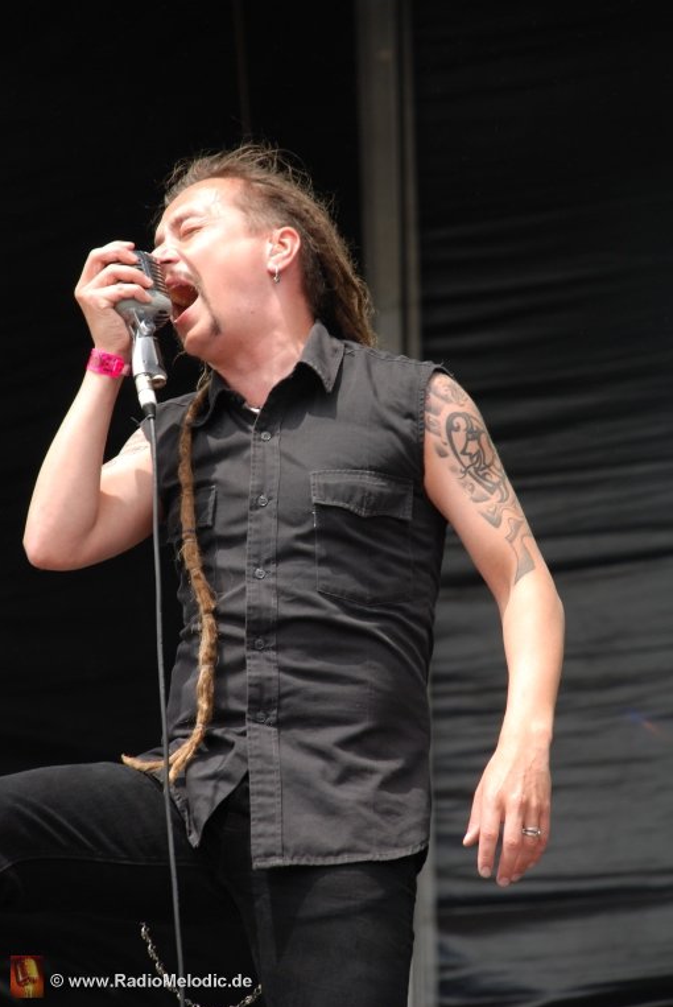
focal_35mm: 206
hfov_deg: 6.7
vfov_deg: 10.0
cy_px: 500
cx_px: 339
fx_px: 5752
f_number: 5.6
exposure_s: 1/200
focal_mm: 135
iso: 200
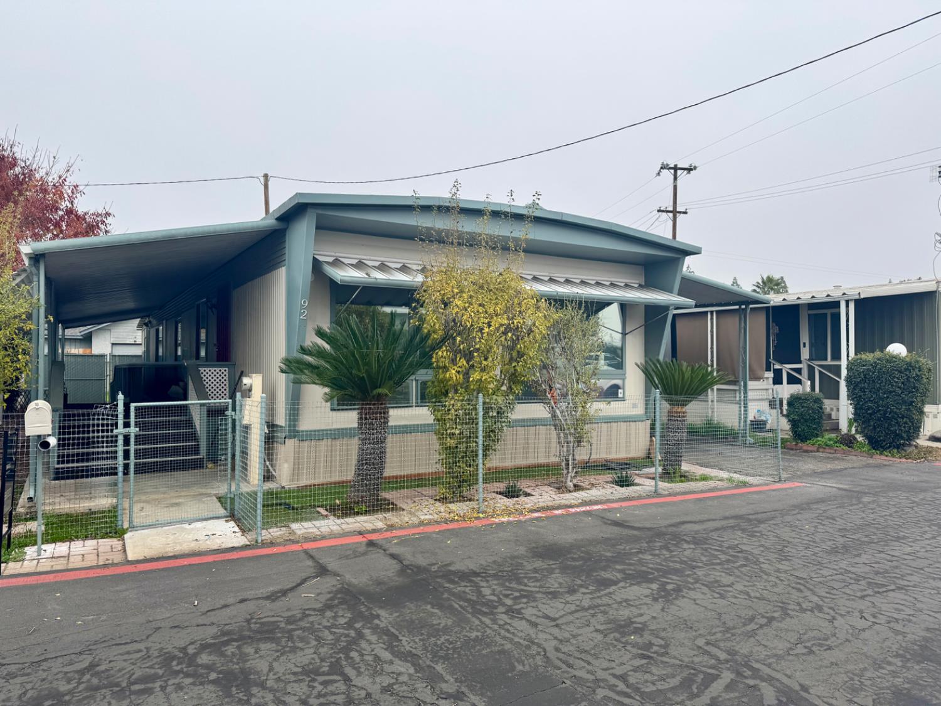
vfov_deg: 56.8
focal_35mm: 24
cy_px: 353
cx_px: 470
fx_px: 652
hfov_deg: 71.6
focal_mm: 6.76
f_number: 1.78
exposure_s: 1/980
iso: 80
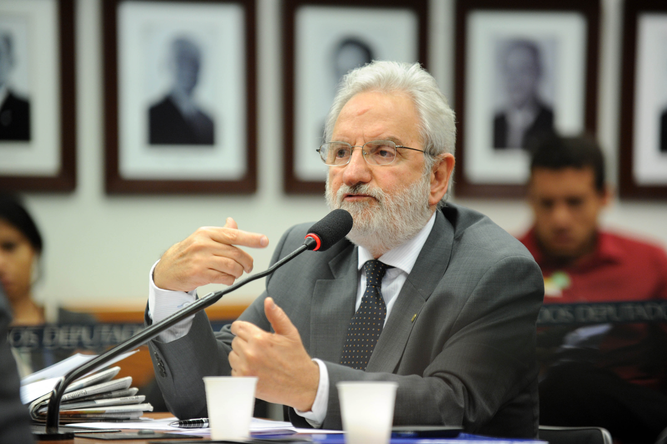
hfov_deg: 14.7
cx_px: 334
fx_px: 2592
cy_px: 222
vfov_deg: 9.8
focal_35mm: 140
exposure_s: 1/320
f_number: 2.8
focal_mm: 140
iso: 1600
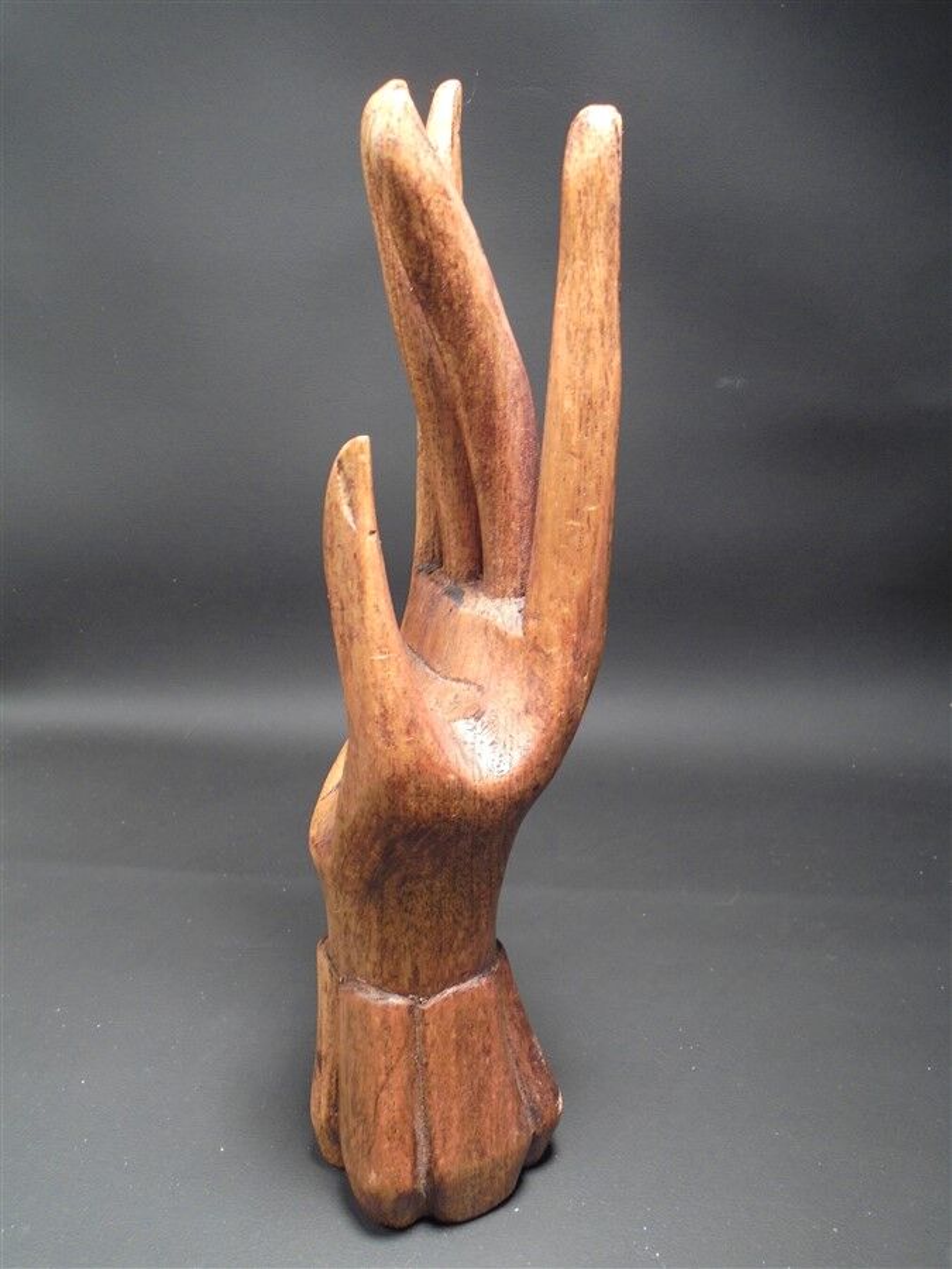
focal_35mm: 38
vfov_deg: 49.0
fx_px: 1393
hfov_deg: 37.7
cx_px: 476
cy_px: 634
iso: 200
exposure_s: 1/30
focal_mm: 6.9
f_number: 4.2
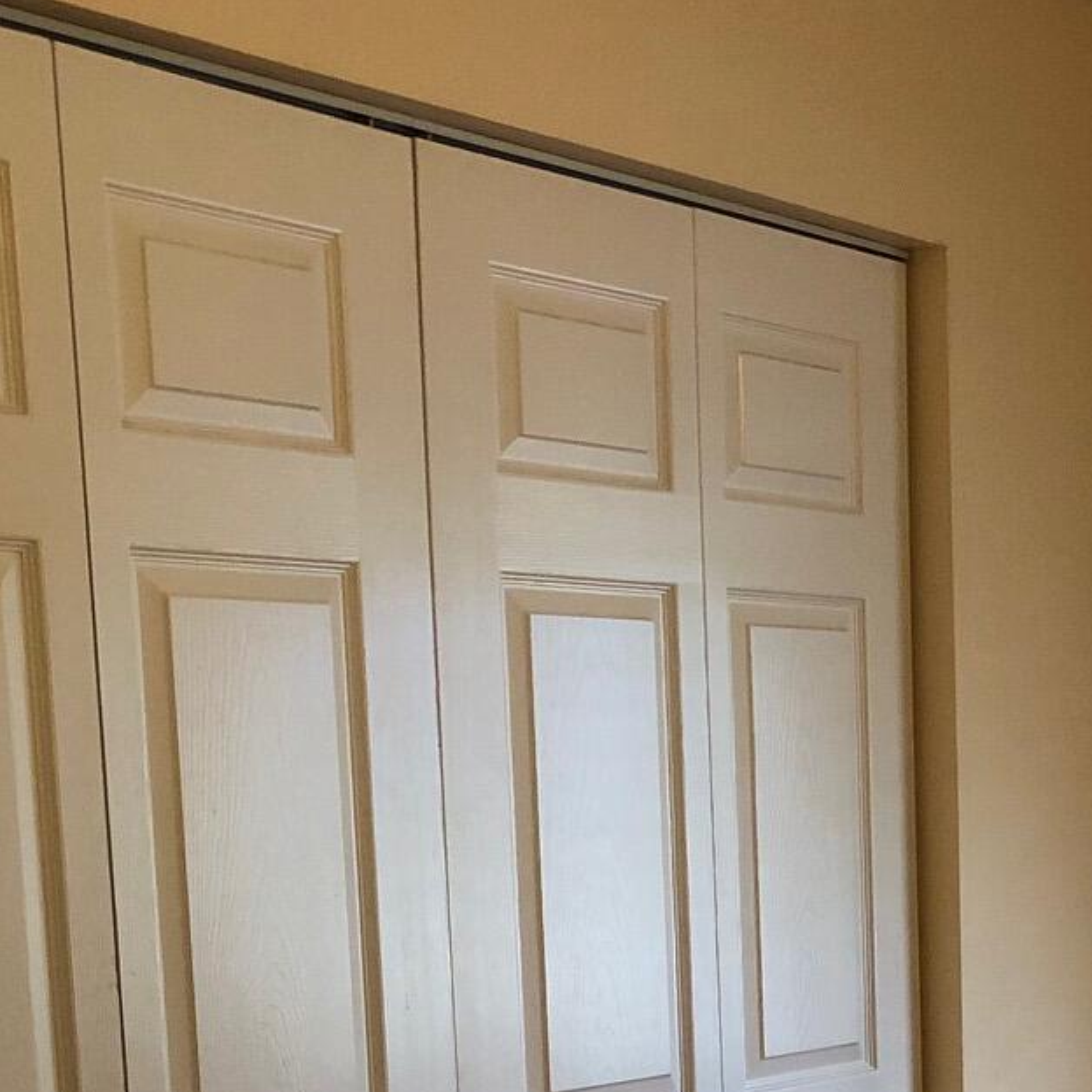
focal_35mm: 80
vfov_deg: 20.4
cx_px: 1258
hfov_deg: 20.4
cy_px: 1265
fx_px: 2855
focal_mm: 4
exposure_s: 1/30
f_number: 1.8
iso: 40
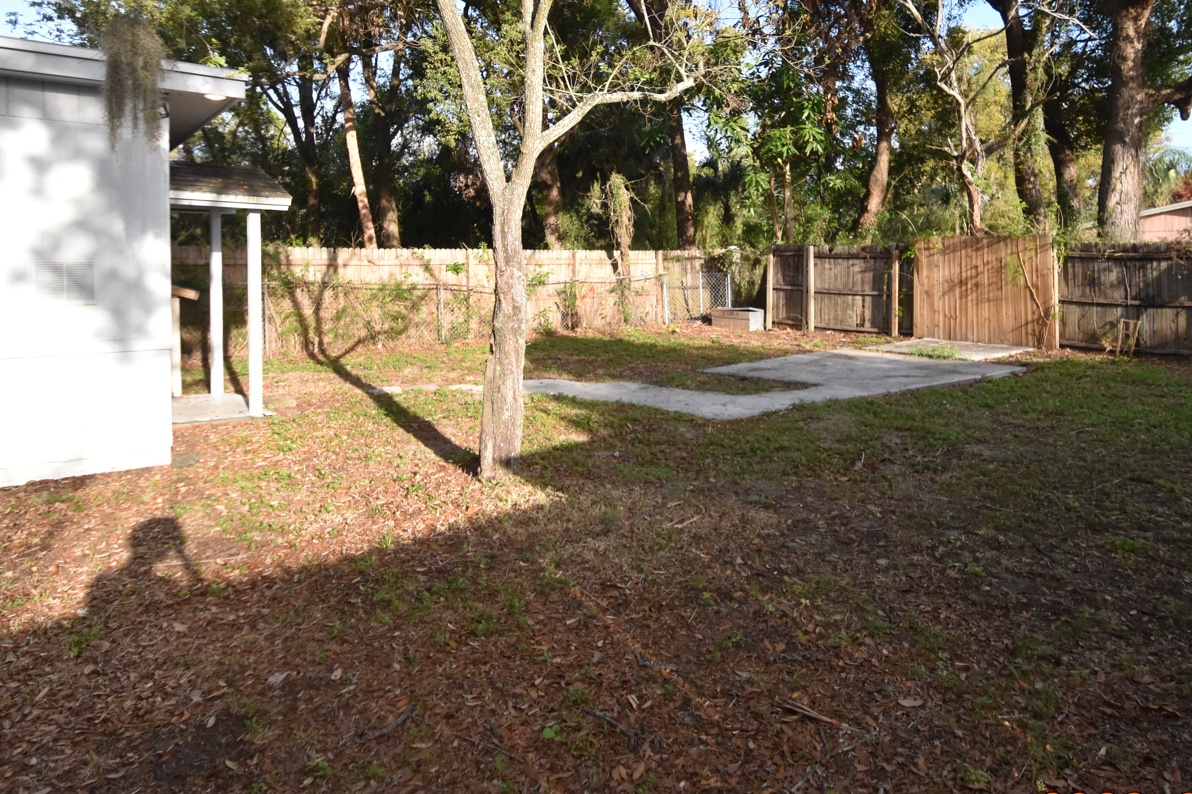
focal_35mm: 24
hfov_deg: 73.3
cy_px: 273
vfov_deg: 52.2
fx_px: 795
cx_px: 688
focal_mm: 10
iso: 800
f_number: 3.5
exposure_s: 1/3000
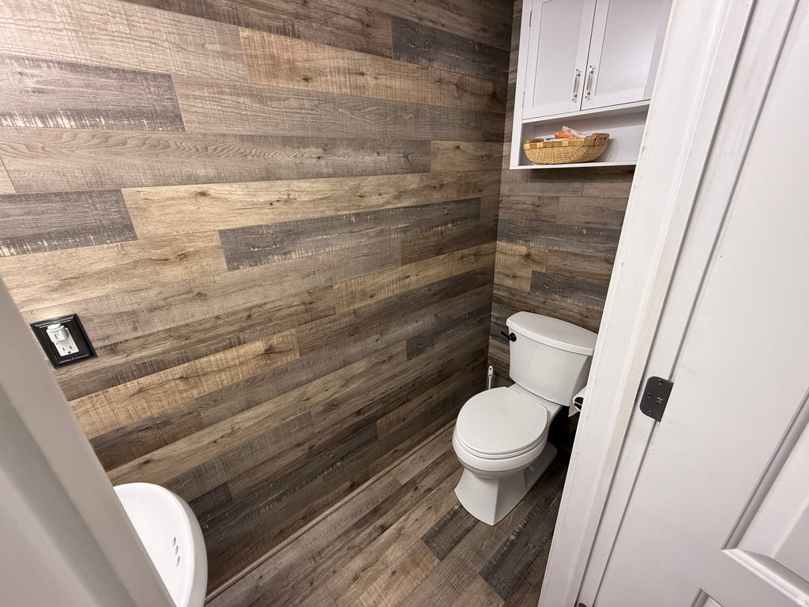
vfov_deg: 85.7
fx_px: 327
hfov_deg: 102.1
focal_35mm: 14
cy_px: 304
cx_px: 404
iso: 250
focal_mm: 2.22
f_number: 2.2
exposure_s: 1/60
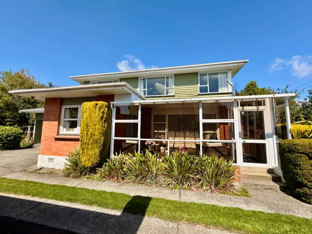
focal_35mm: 14
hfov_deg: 102.1
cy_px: 117
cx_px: 156
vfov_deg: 85.6
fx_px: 126
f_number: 2.2
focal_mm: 2.22
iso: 50
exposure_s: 1/1368
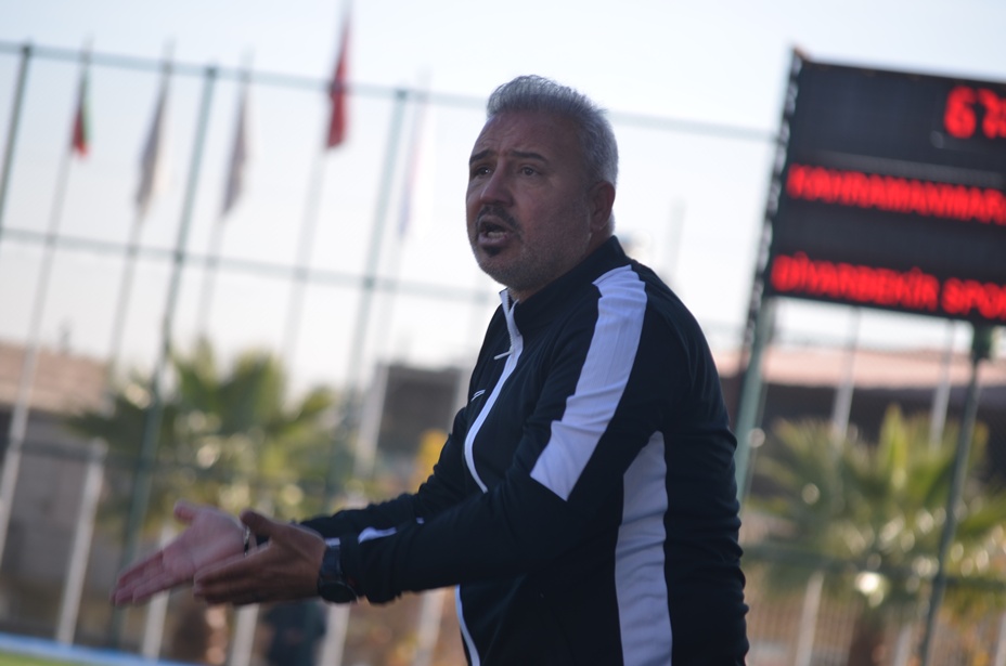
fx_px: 6066
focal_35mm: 218
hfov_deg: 9.5
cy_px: 333
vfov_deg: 6.3
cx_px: 503
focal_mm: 145
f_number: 5.6
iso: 100
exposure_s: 1/200
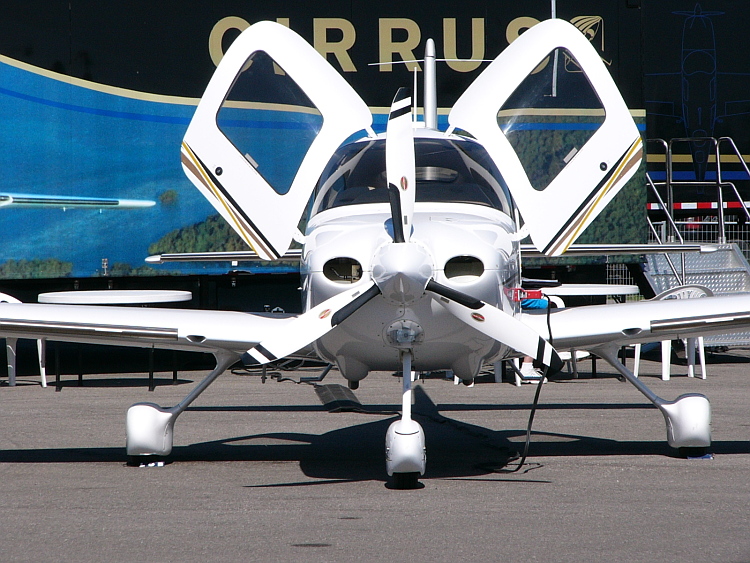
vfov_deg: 7.4
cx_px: 375
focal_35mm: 200
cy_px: 282
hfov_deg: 9.9
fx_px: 4335
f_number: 5.6
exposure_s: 1/400
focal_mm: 26.4
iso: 50
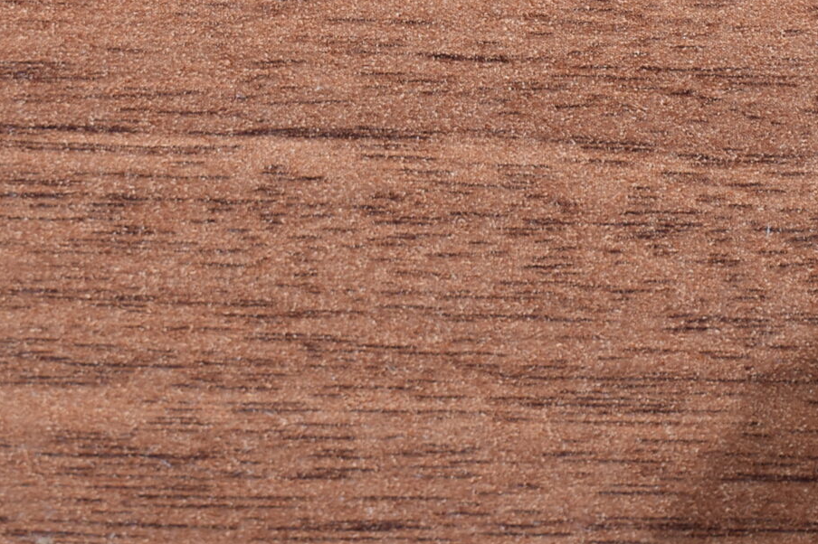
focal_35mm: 102
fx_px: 2317
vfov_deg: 12.9
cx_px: 331
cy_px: -188
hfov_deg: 20.0
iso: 720
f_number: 5.6
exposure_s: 1/60
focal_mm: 24
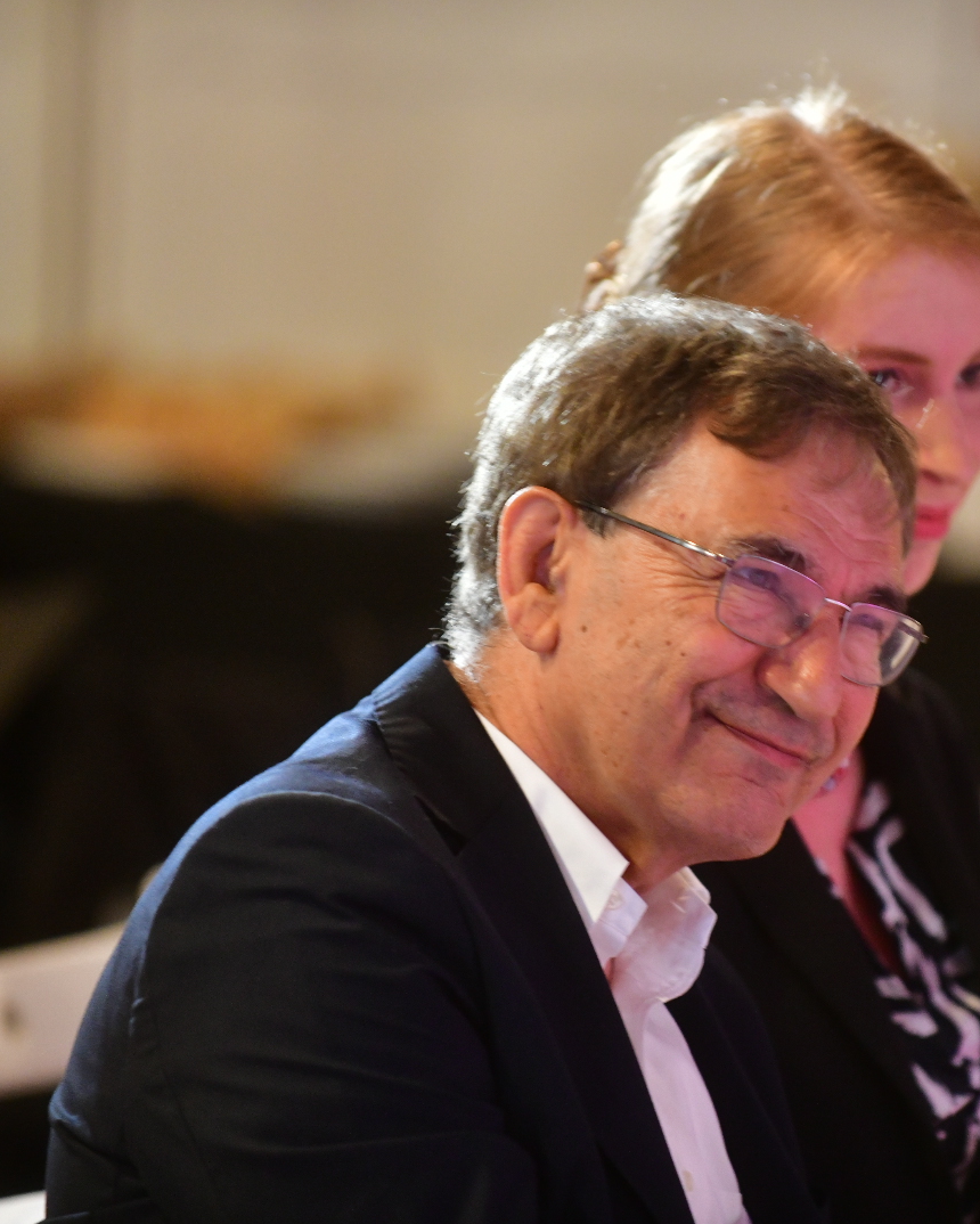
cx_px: 761
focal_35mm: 283
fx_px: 10254
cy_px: 610
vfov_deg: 6.8
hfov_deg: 5.5
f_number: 2.8
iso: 2000
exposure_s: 1/125
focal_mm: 200
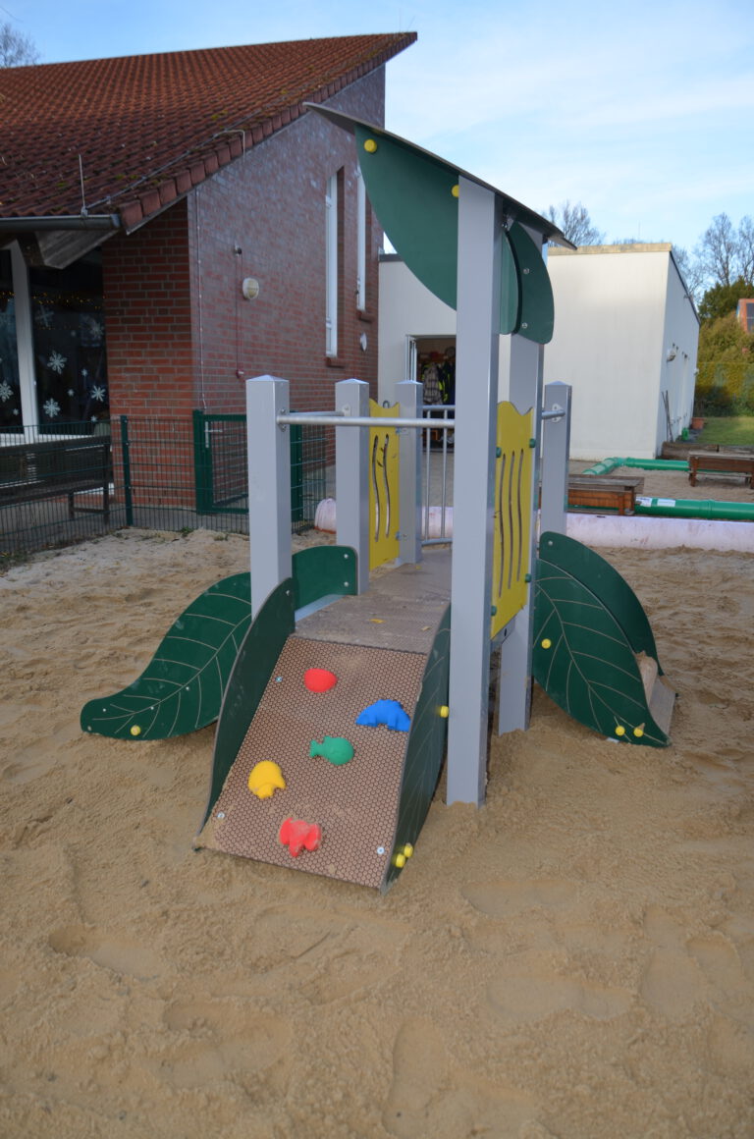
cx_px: 377
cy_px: 570
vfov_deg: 67.5
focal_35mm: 27
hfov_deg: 47.7
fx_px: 852
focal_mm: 18
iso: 100
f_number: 4.5
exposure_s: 1/200
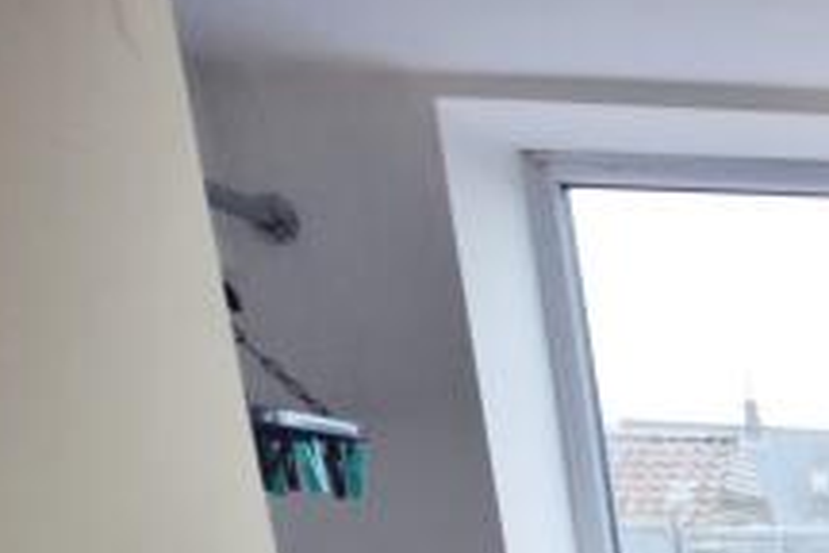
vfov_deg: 15.0
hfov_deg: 19.6
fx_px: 1635
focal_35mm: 71
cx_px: 1554
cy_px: 1158
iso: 400
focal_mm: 10
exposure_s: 1/60
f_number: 4
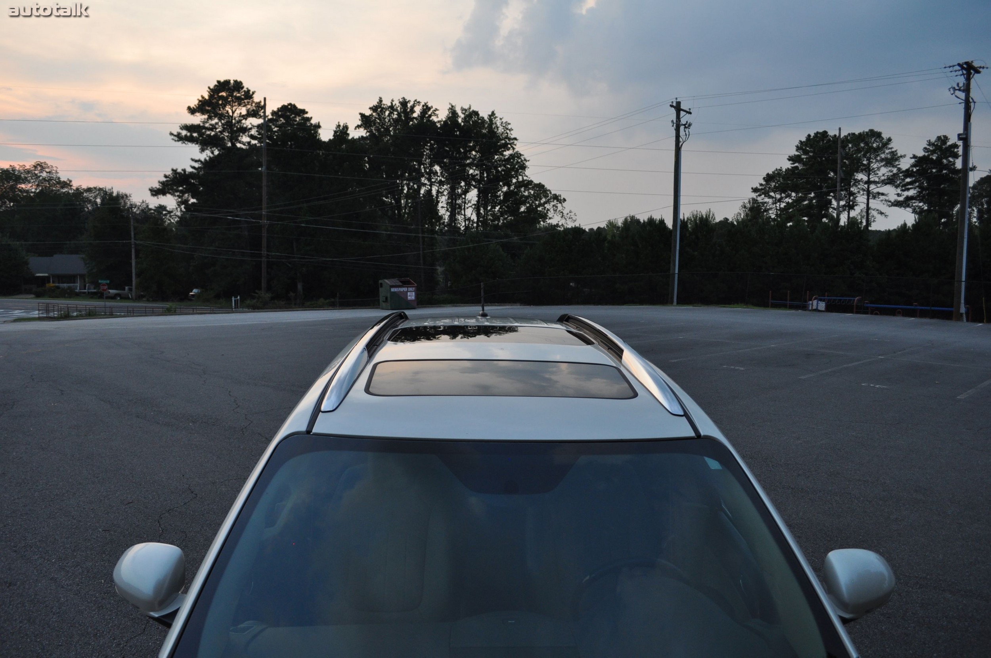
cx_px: 496
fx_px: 742
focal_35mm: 27
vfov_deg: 47.8
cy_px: 329
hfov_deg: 67.4
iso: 400
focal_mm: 18
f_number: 4.5
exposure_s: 1/80
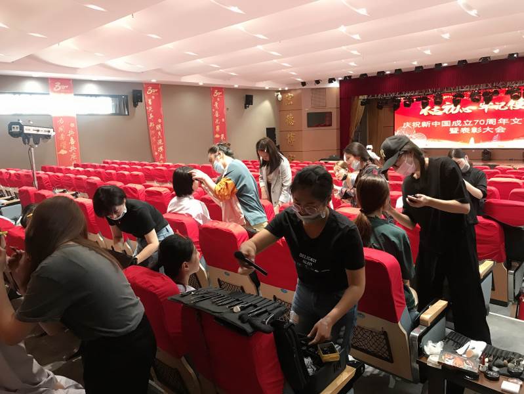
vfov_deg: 49.8
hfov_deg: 63.4
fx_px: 424
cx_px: 262
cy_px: 197
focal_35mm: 28
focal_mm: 3.99
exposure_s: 1/17
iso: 80
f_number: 1.8
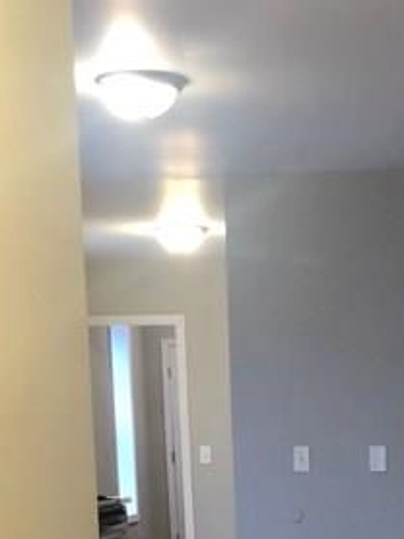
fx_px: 1508
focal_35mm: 97
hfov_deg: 15.1
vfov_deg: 17.7
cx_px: 371
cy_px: 850
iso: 40
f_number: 1.8
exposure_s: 1/15
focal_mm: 3.99
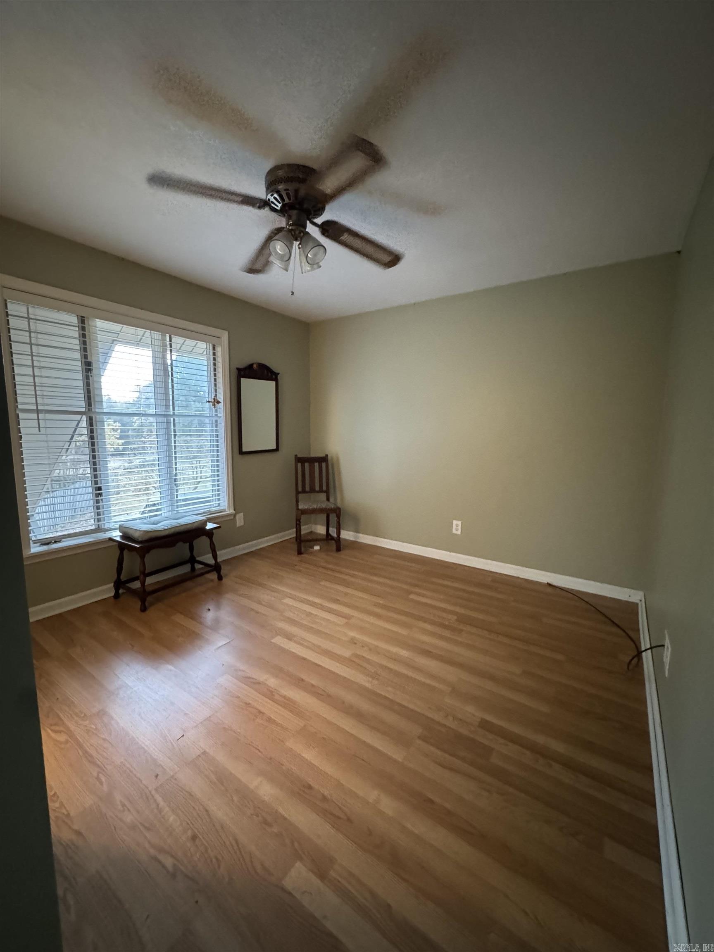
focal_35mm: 14
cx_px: 357
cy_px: 476
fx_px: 385
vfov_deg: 102.1
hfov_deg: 85.7
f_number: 2.2
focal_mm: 2.22
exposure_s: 1/40
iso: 1250
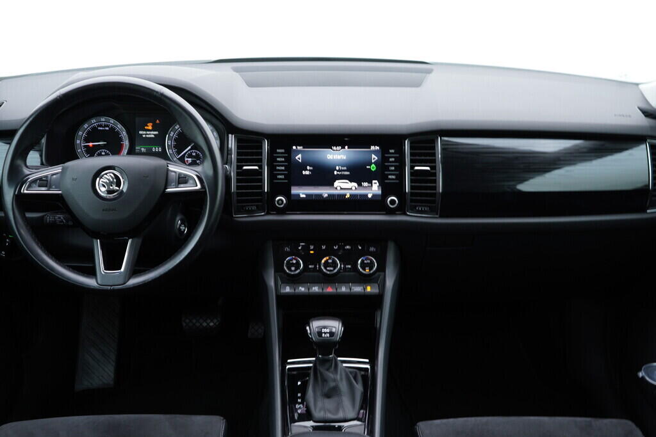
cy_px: 218
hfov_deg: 53.1
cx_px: 328
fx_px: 656
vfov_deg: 36.9
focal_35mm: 36
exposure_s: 1/40
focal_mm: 24
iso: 200
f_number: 2.8
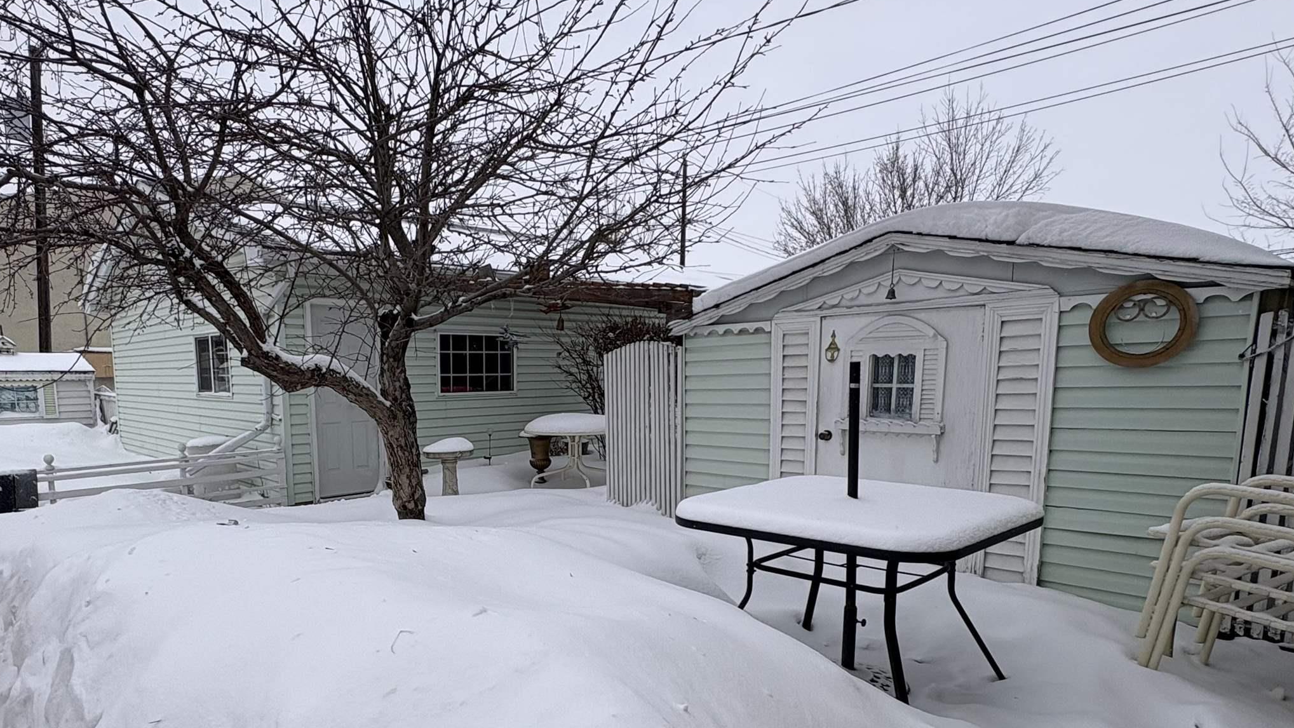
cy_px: 489
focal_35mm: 23
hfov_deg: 77.5
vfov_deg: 48.6
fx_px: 789
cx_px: 499
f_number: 2.2
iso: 50
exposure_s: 1/2494
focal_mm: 2.22
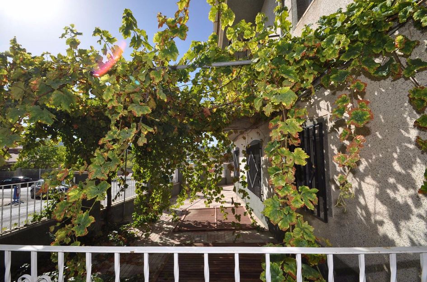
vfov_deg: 77.0
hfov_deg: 100.5
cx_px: 214
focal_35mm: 15
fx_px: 177
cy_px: 141
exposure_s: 1/200
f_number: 13
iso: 200
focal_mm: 10
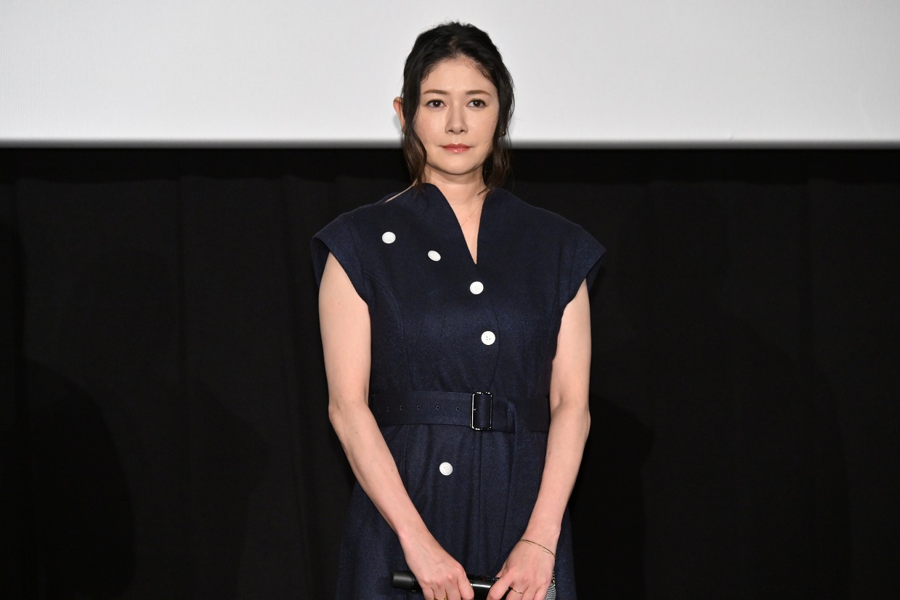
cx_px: 450
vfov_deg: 10.2
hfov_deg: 15.2
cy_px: 300
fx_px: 3375
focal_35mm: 135
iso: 3200
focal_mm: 135
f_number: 6.3
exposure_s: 1/200
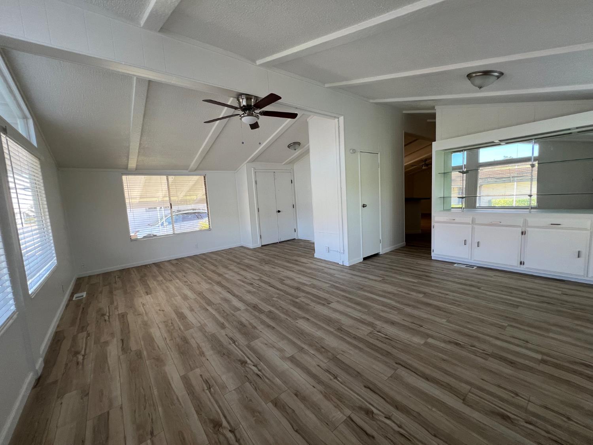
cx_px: 296
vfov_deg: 89.9
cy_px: 222
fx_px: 223
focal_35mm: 13
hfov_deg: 106.2
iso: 64
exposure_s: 1/99
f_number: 1.8
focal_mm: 1.57
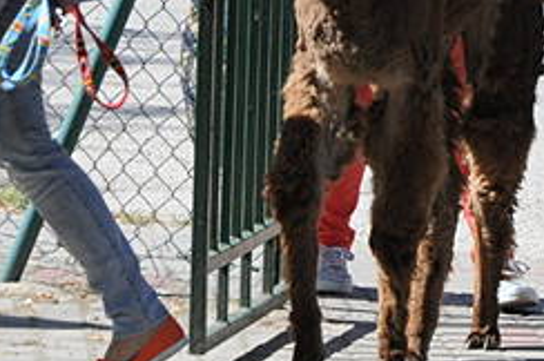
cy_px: -35
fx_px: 6712
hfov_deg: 4.6
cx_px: 321
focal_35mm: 445
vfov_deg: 3.1
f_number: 9
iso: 800
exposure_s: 1/1000
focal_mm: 85
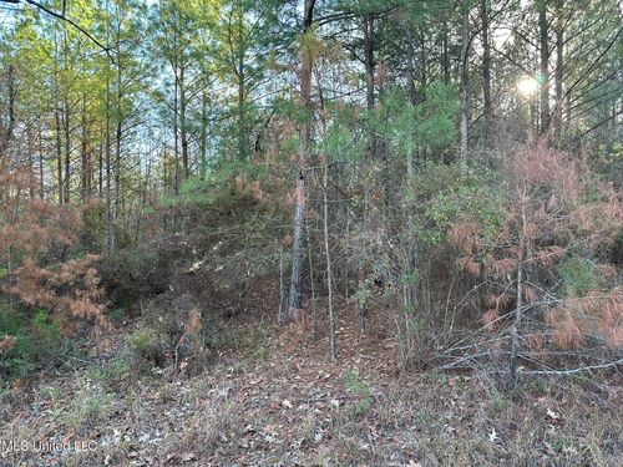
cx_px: 312
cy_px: 234
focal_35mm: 24
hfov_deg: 71.6
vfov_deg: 56.8
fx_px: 432
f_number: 1.78
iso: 80
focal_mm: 6.86
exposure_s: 1/165
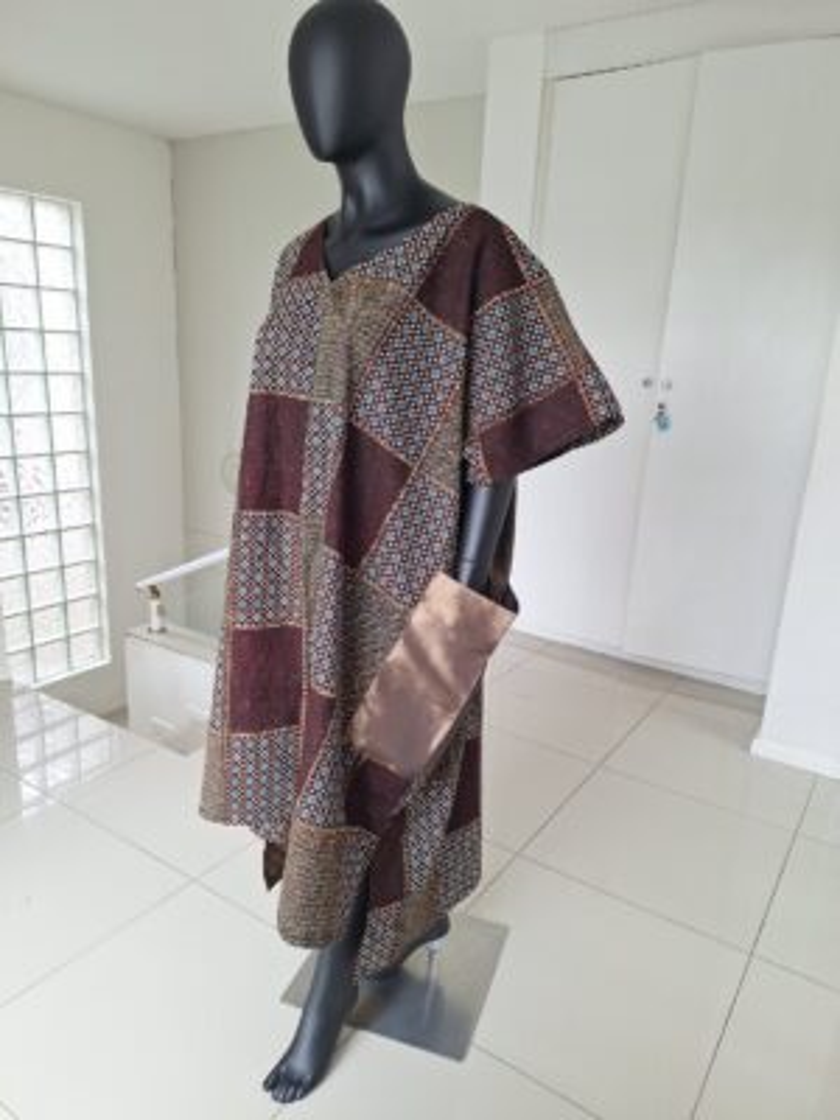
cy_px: 560
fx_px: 744
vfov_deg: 73.9
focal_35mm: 23
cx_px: 420
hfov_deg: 58.9
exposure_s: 1/50
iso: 40
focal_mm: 5.54
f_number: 1.8
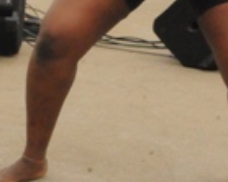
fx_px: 1146
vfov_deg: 8.8
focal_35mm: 170
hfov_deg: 10.9
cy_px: -99
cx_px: -112
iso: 3200
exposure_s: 1/250
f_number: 20
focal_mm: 28
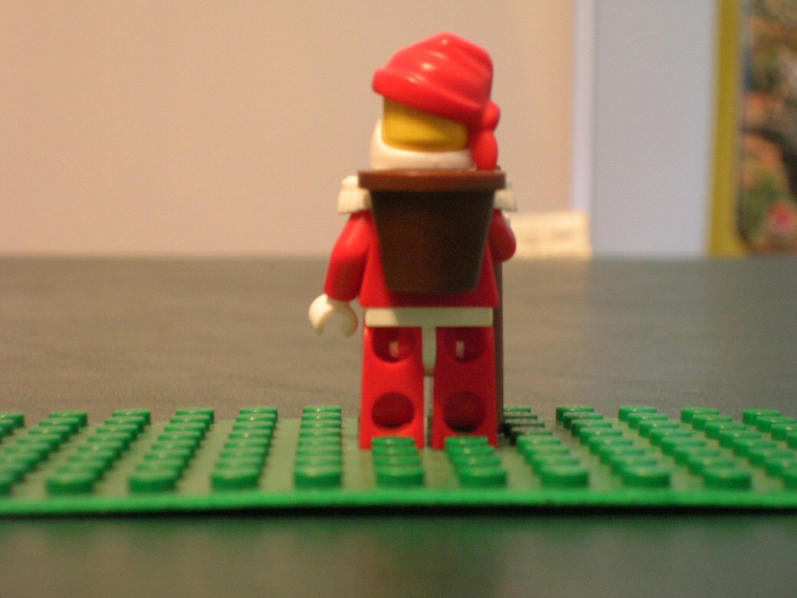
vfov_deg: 17.2
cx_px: 398
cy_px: 299
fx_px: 1980
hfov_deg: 22.8
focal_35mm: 86
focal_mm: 14.3
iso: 200
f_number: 4.4
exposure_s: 1/2.5
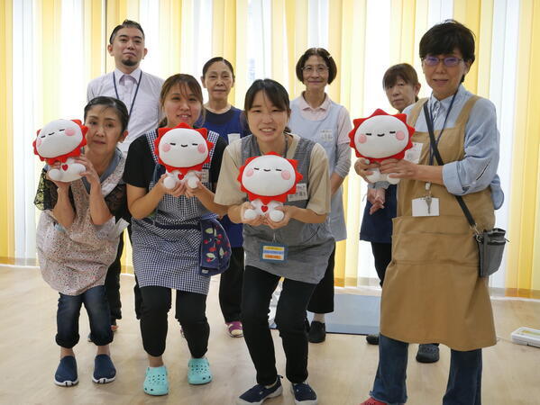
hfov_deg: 44.8
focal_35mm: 42
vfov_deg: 34.4
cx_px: 270
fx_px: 656
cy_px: 202
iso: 500
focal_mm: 21
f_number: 4.7
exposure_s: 1/60
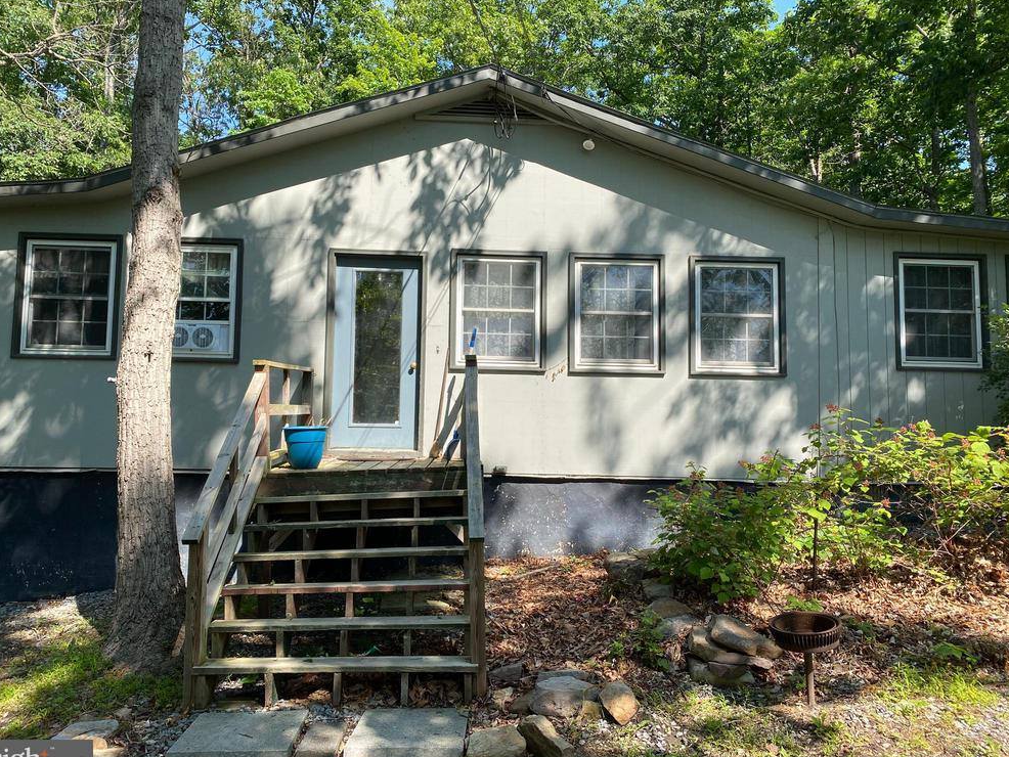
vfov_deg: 51.4
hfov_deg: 65.3
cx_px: 489
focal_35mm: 27
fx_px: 787
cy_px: 389
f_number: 1.8
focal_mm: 4.25
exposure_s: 1/942
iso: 32
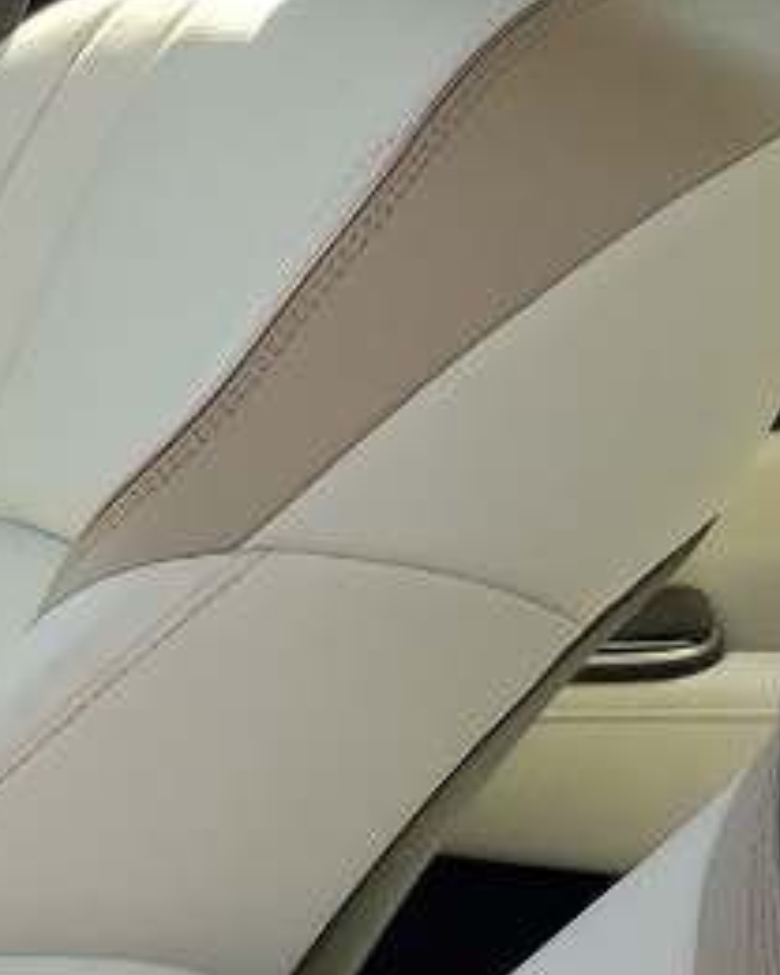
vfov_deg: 11.8
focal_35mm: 156
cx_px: -1702
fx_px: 4502
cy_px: 1519
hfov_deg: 8.2
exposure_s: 1/286
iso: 50
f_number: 1.5
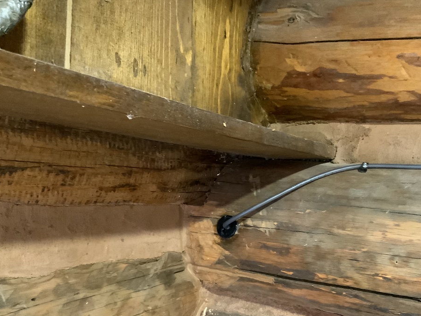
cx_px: 256
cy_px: 196
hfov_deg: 47.5
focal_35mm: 39
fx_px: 474
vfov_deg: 36.6
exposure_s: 1/30
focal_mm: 3
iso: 500
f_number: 1.8
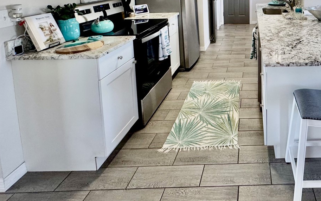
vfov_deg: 41.3
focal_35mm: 26
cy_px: -1
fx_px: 227
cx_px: 257
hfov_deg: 64.2
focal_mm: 2.22
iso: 250
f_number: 2.2
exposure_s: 1/120
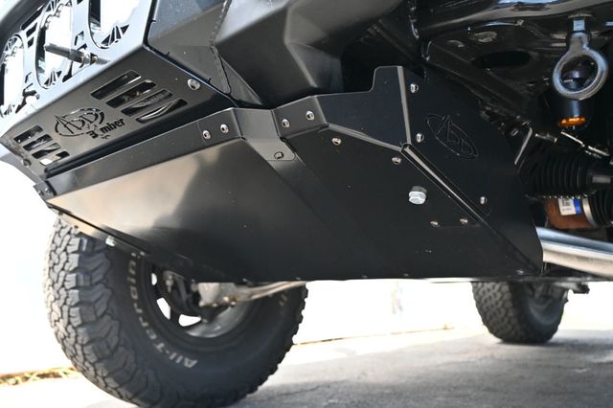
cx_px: 306
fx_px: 549
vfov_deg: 40.8
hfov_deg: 58.4
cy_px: 204
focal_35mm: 32
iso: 400
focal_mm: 21.5
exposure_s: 1/200
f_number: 4
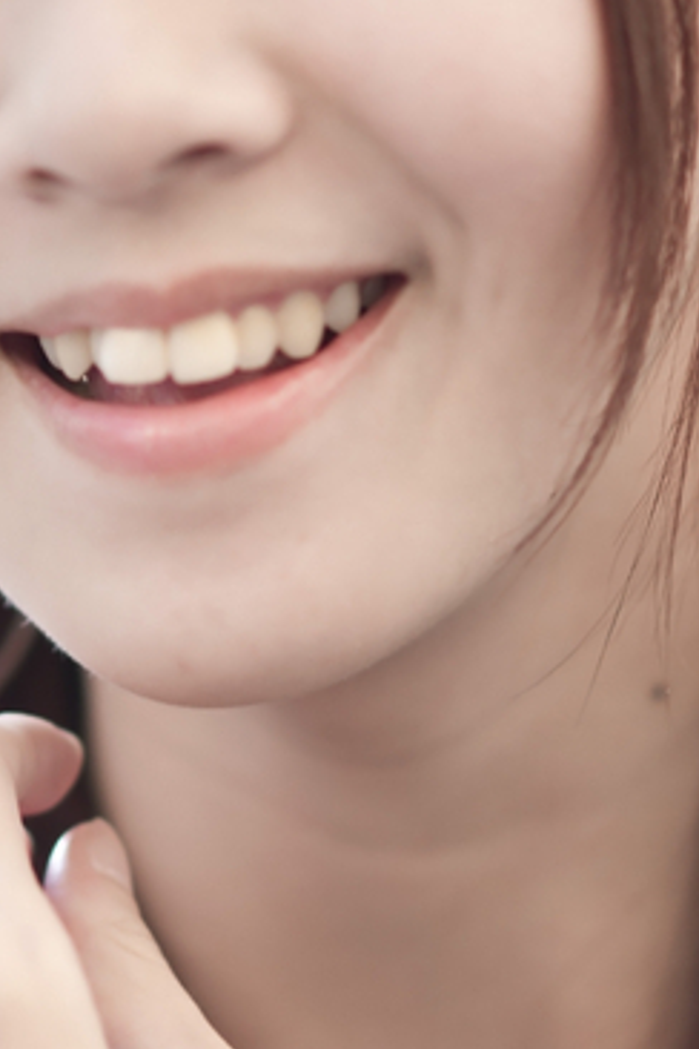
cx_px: 305
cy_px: 470
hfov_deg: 3.6
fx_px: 11008
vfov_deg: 5.5
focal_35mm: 378
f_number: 1.8
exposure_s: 1/50
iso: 200
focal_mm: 135
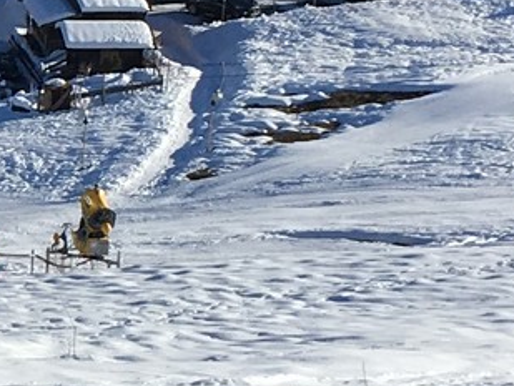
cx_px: -535
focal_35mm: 200
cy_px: 168
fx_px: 2971
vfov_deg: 7.4
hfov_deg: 9.2
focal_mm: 4.15
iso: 25
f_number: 2.2
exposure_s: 1/2653
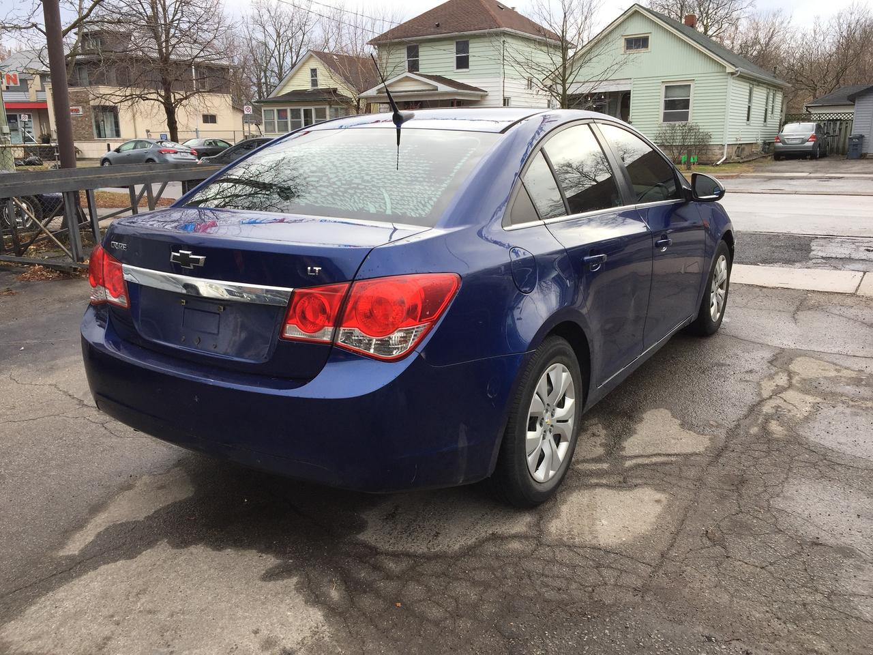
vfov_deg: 48.2
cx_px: 436
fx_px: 731
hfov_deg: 61.7
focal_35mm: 29
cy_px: 328
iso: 32
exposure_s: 1/370
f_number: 2.2
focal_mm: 4.15
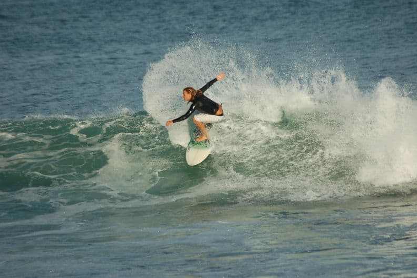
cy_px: 139
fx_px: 5260
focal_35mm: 454
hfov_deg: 4.5
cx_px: 210
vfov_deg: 3.0
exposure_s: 1/1000
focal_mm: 300
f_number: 5.6
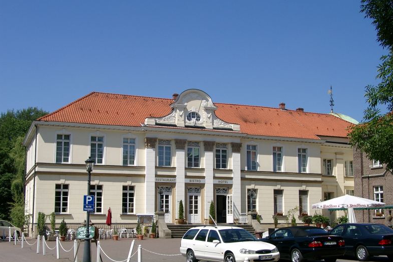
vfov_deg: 27.0
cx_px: 200
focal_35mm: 50
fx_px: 546
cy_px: 140
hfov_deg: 39.6
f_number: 4
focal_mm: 9.82
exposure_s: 1/946
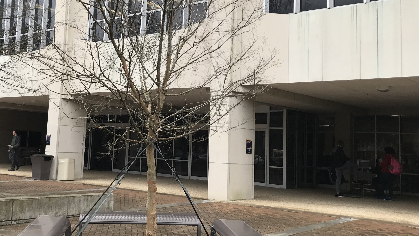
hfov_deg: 43.3
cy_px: 86
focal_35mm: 47
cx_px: 155
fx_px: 522
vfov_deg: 25.3
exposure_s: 1/232
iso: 20
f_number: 1.8
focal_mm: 3.99
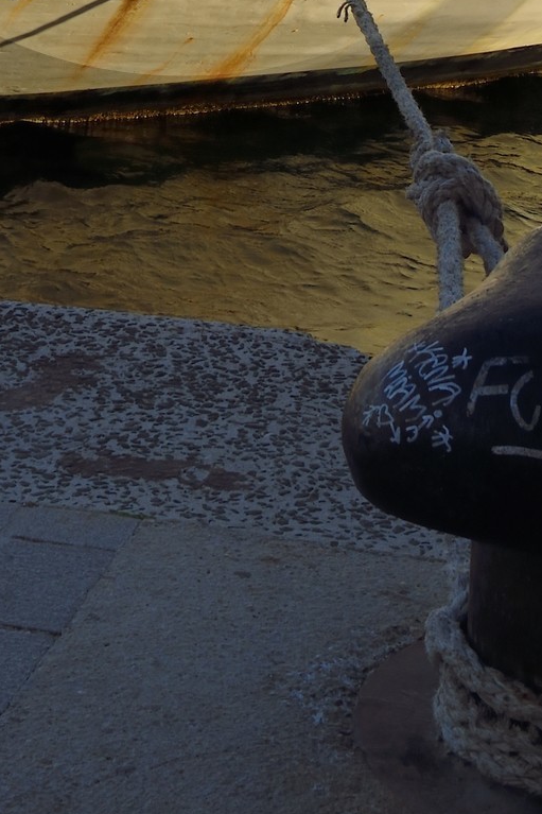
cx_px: 185
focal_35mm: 119
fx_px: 2688
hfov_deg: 11.5
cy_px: -362
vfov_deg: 15.9
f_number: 16
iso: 200
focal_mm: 38
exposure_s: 1/125
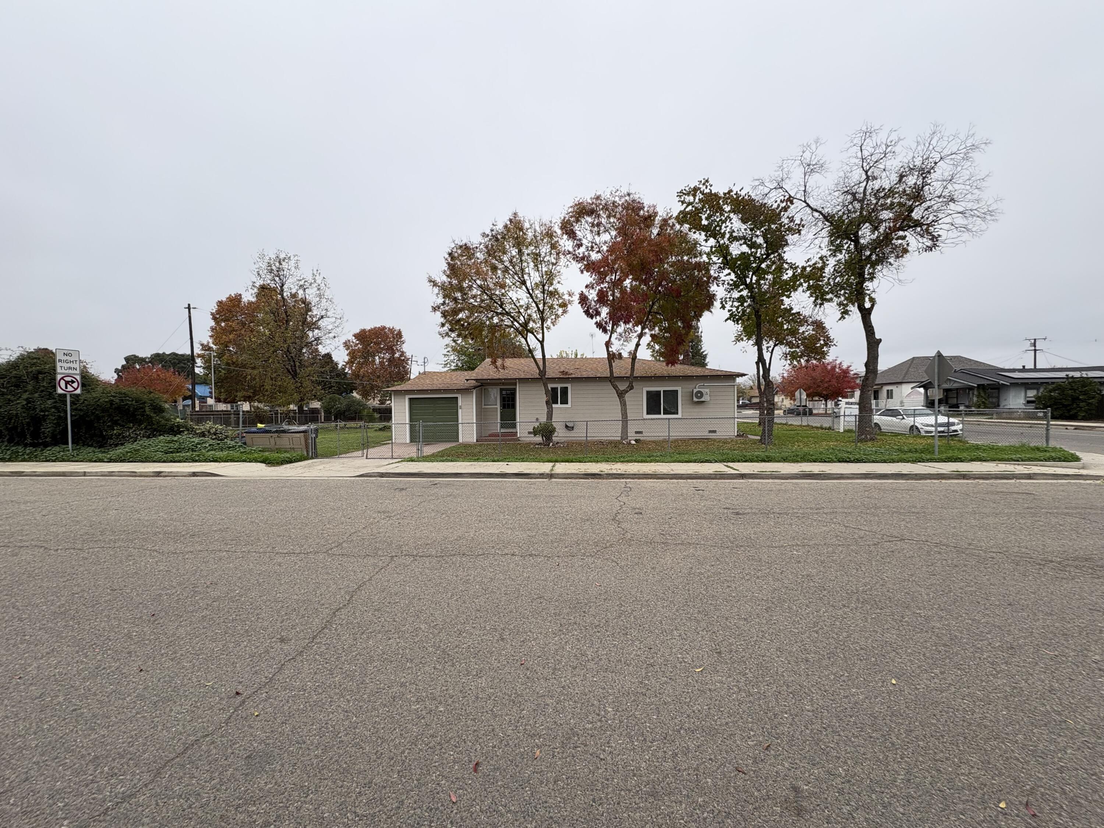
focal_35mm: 14
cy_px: 414
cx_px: 552
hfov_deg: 102.1
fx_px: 446
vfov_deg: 85.7
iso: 40
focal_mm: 2.22
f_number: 2.2
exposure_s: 1/456
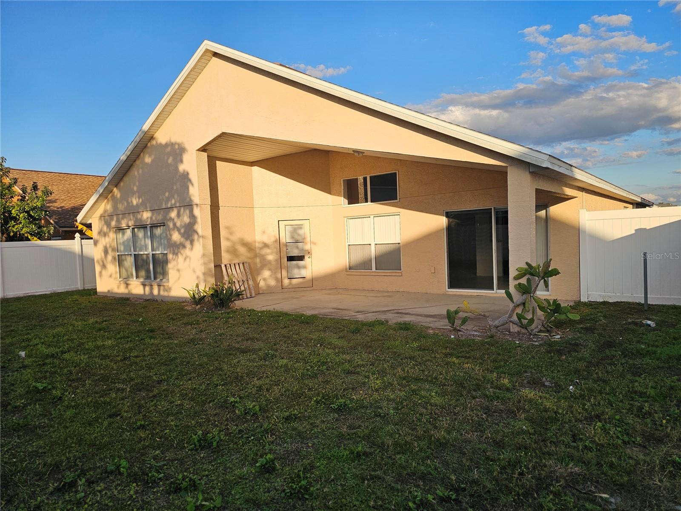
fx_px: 452
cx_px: 340
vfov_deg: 58.9
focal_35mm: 23
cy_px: 256
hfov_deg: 73.9
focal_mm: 6.3
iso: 20
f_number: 1.7
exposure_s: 1/1073
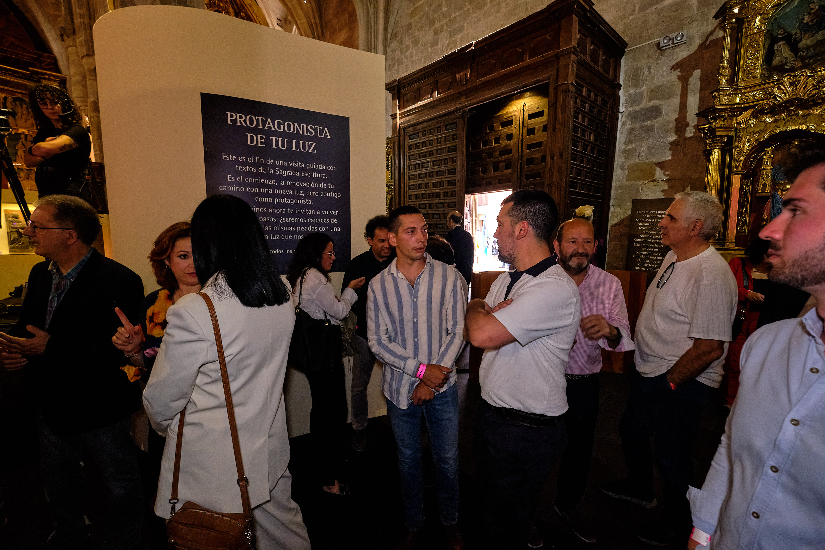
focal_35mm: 15
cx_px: 412
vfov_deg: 77.3
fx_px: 344
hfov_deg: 100.4
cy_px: 275
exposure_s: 1/100
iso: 2000
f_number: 4
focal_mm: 10
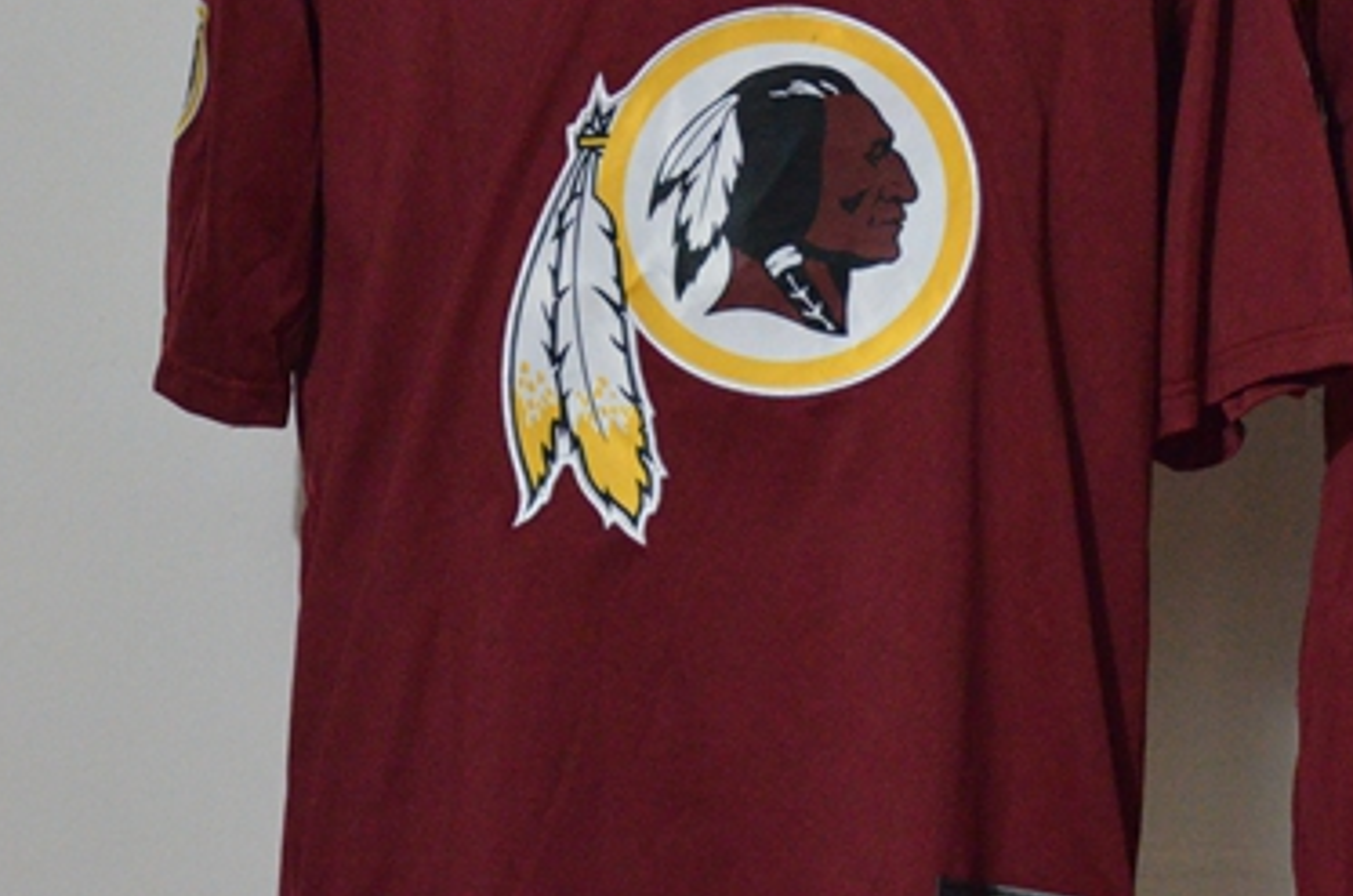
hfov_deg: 12.7
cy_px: 243
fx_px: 6038
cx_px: 1212
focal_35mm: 161
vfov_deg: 8.5
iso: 4000
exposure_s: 1/20
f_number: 4.8
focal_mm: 50
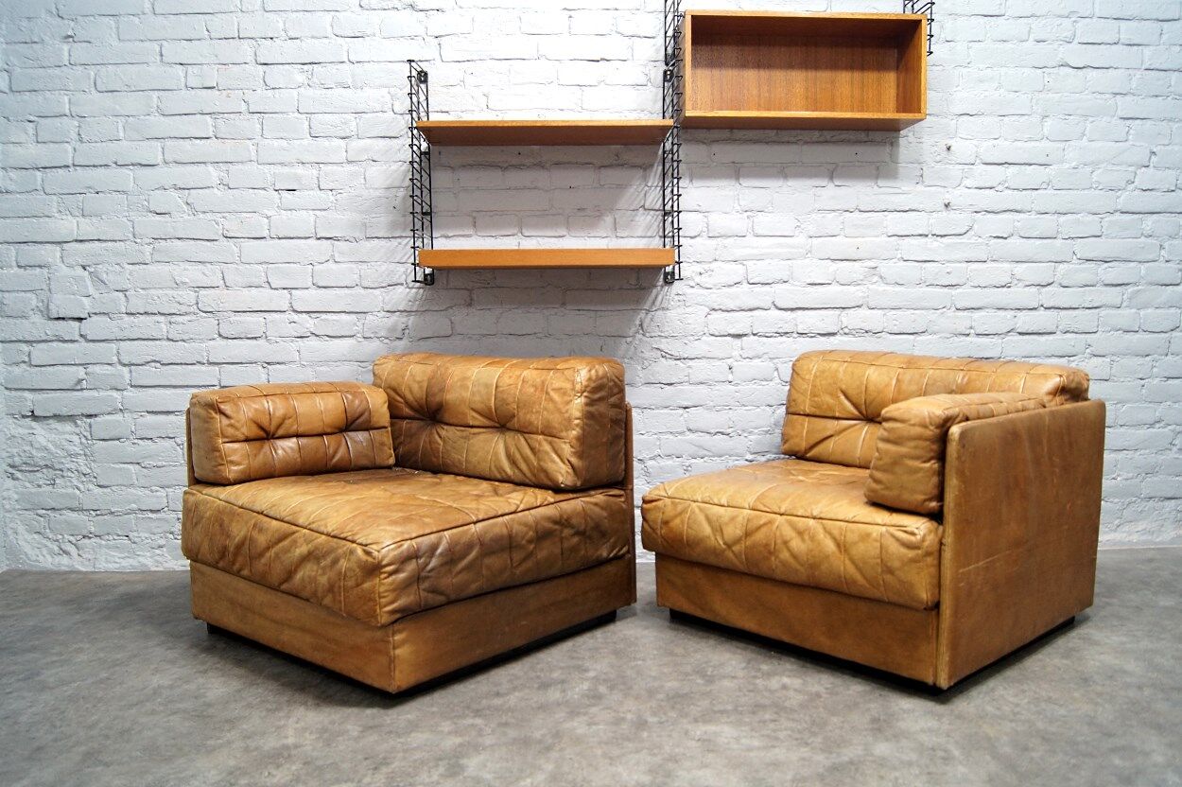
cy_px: 394
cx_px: 591
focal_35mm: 30
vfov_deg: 43.6
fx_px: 984
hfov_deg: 62.0
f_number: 4
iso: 400
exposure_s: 1/30
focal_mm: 20
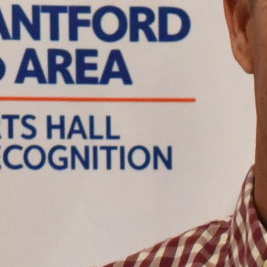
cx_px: 320
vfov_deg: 3.2
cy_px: 378
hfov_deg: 3.2
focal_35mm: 554
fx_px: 4834
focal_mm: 85
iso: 12800
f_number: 3.5
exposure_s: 1/200
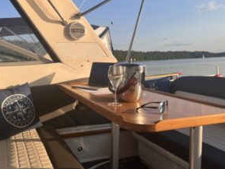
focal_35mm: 36
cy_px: 72
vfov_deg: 39.6
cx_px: 114
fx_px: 234
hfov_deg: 51.3
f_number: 1.5
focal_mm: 5.7
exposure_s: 1/2632
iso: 50
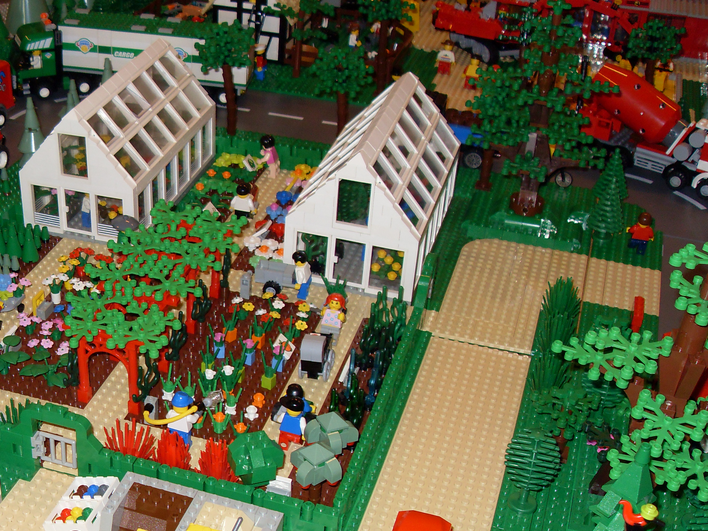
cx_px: 215
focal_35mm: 52
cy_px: 351
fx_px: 1064
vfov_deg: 27.9
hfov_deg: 36.3
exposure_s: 1/45
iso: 100
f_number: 2.8
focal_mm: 6.3
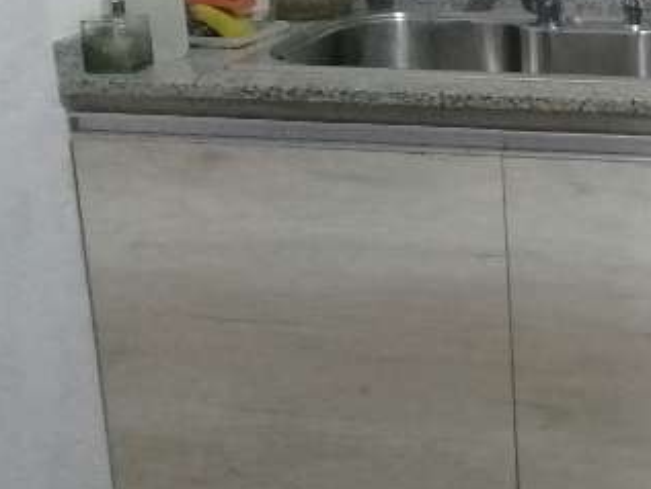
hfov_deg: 20.6
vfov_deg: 16.8
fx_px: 1656
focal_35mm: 88
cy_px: 172
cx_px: 803
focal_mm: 3.3
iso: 500
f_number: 2.2
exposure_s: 1/17
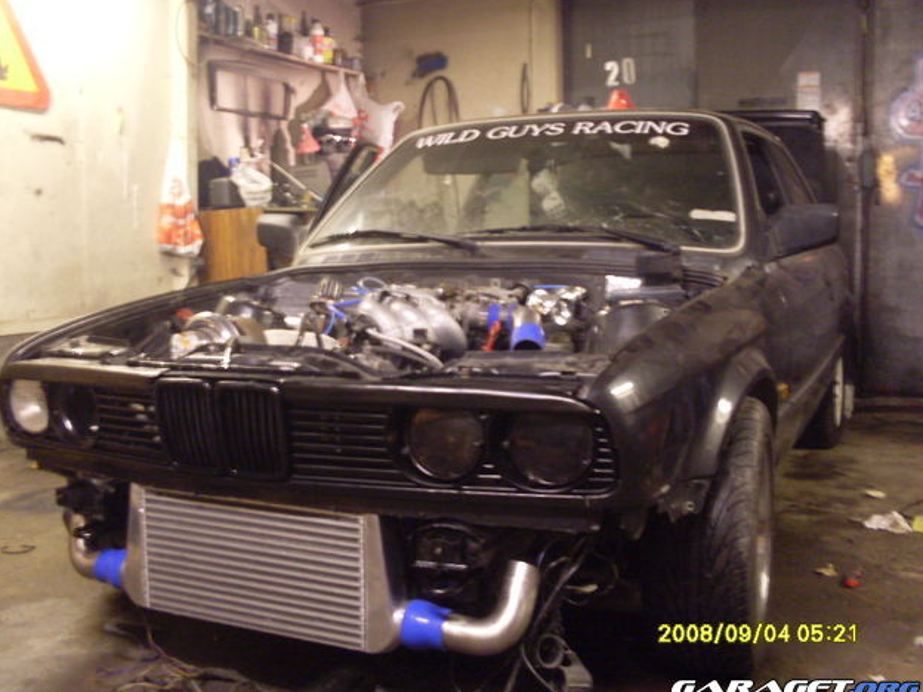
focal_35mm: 39
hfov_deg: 47.9
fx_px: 1040
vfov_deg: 36.8
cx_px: 451
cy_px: 347
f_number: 2.8
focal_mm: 6.3
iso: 200
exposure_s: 1/4
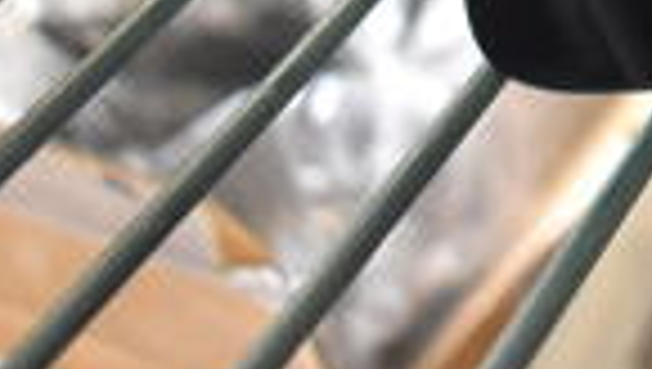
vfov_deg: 9.4
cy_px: -450
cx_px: 971
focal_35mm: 119
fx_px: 2060
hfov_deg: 16.4
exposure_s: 1/60
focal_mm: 18
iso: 3200
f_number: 3.5
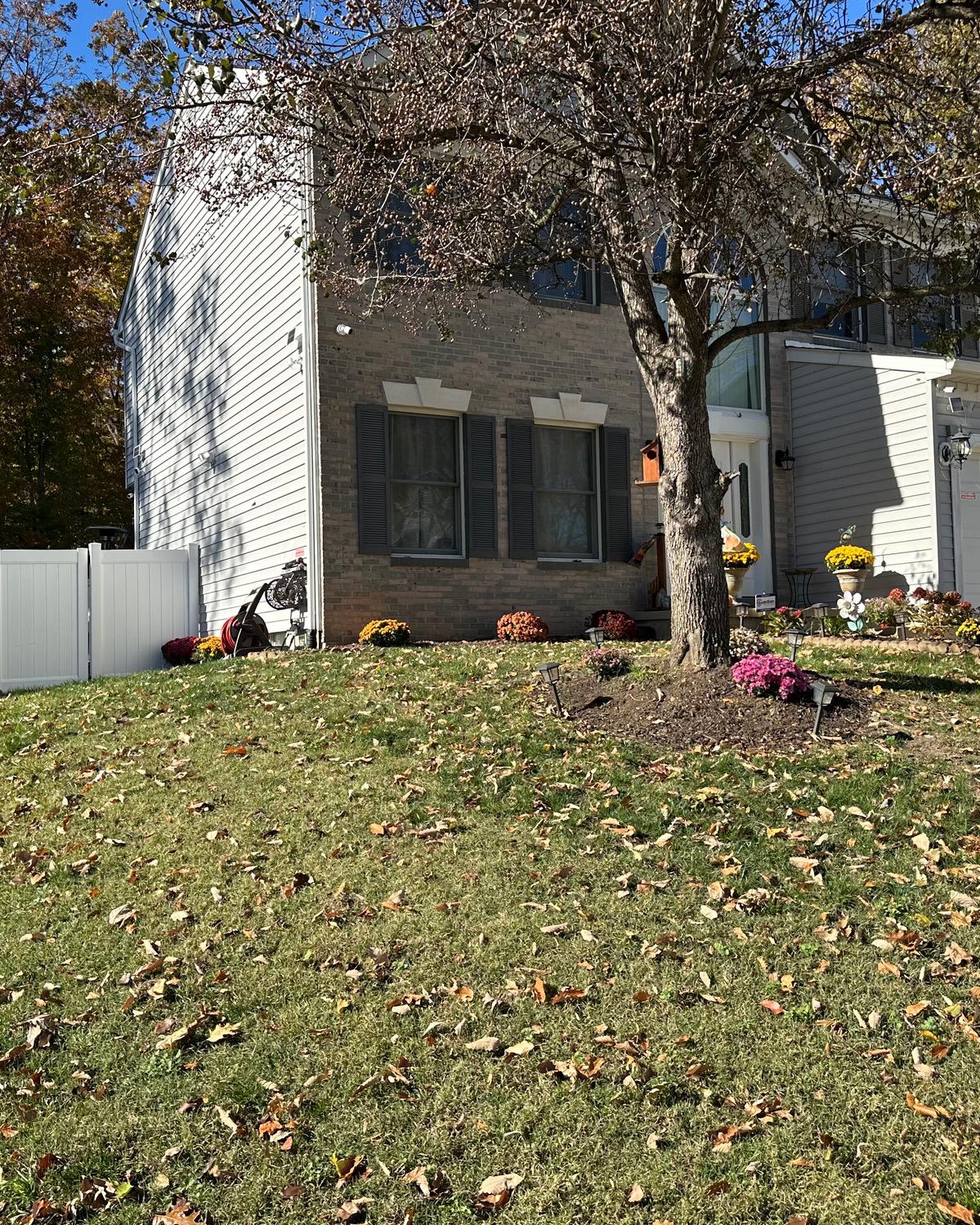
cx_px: 451
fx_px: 1160
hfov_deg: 45.8
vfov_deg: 55.7
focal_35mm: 32
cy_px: 601
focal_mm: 6.86
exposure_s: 1/2353
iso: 80
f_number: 1.78
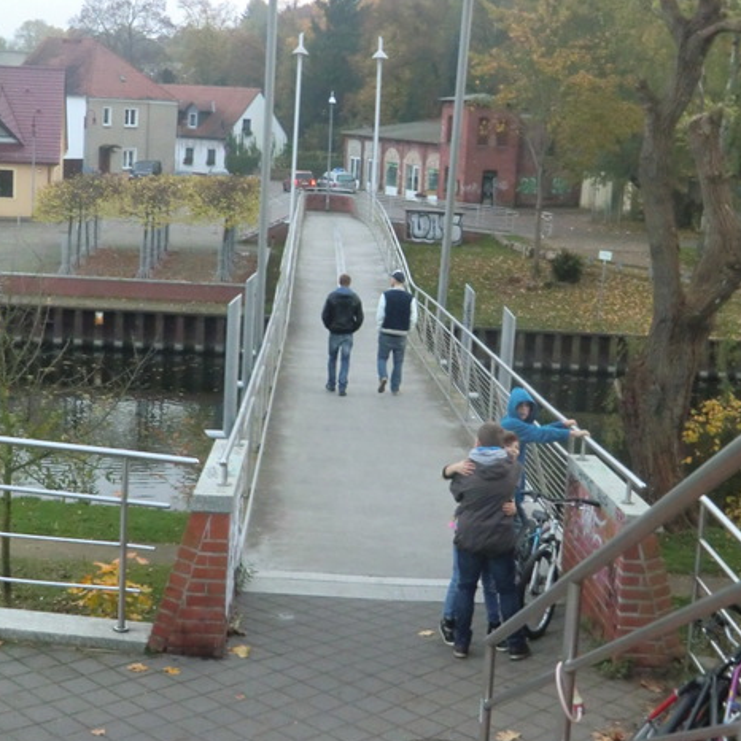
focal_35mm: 57
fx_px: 1380
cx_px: 374
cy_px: 380
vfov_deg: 30.0
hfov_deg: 30.0
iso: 800
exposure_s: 1/50
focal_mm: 8.4
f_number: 4
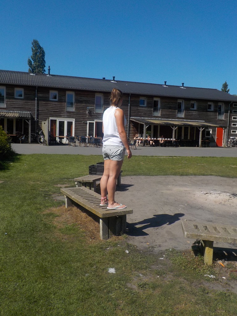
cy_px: 158
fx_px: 274
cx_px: 118
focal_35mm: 30
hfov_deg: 46.8
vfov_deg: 60.0
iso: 125
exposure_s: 1/2000
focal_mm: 4.1
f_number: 3.3
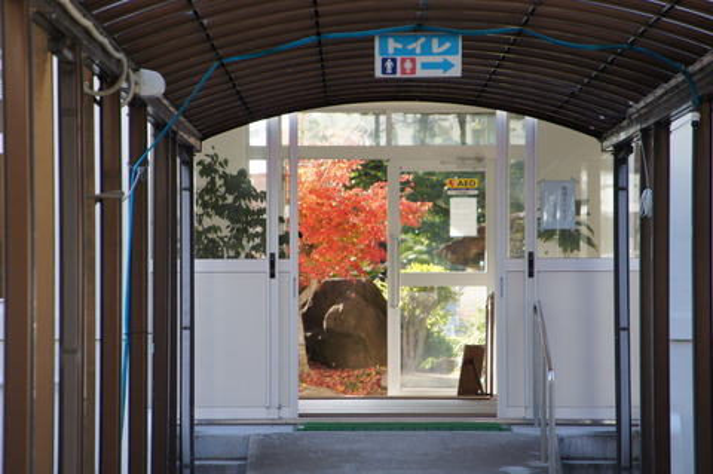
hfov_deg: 8.3
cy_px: 237
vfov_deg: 5.5
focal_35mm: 248
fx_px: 4897
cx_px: 356
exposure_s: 1/320
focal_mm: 165
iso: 500
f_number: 6.3
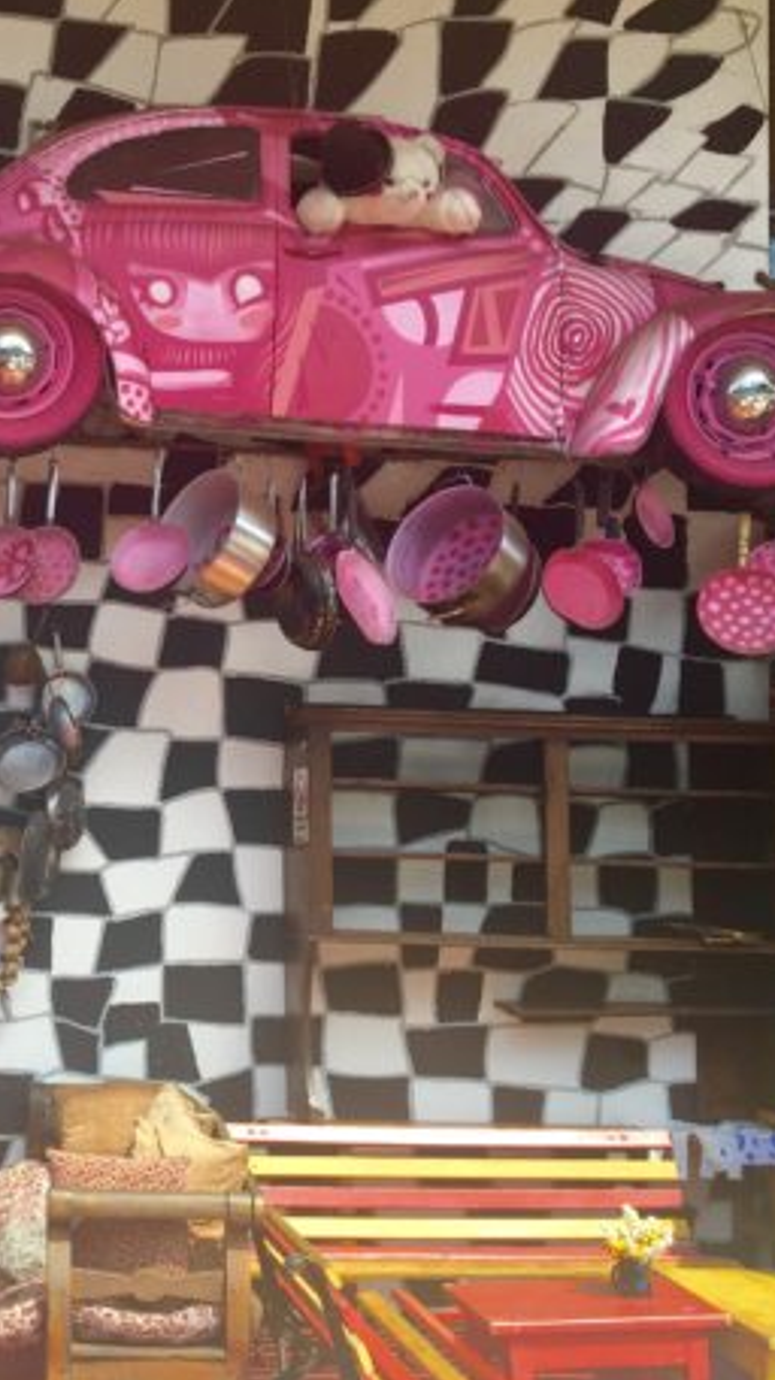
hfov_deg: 26.3
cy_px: 685
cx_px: 12
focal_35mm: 43
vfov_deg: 47.4
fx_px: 1573
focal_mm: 4.15
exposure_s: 1/452
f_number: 2.2
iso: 25
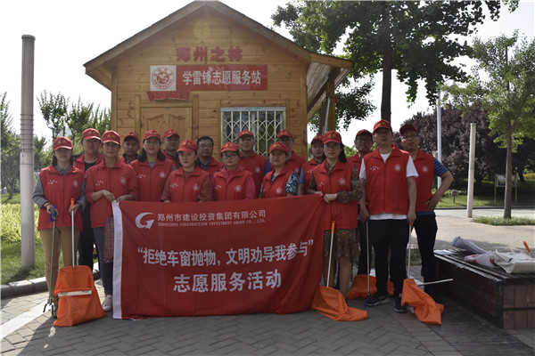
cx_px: 268
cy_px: 178
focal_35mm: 27
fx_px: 401
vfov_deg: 47.9
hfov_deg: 67.4
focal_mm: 18
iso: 280
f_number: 8
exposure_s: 1/500
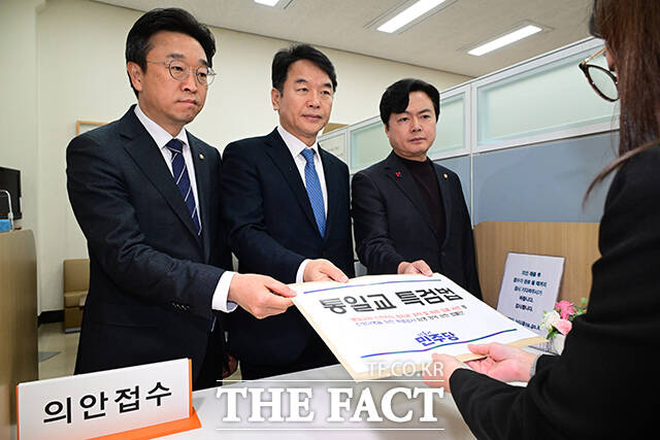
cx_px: 330
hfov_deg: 73.7
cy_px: 220
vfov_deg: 53.2
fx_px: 440
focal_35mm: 24
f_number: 7.1
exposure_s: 1/250
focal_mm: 24
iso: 4000
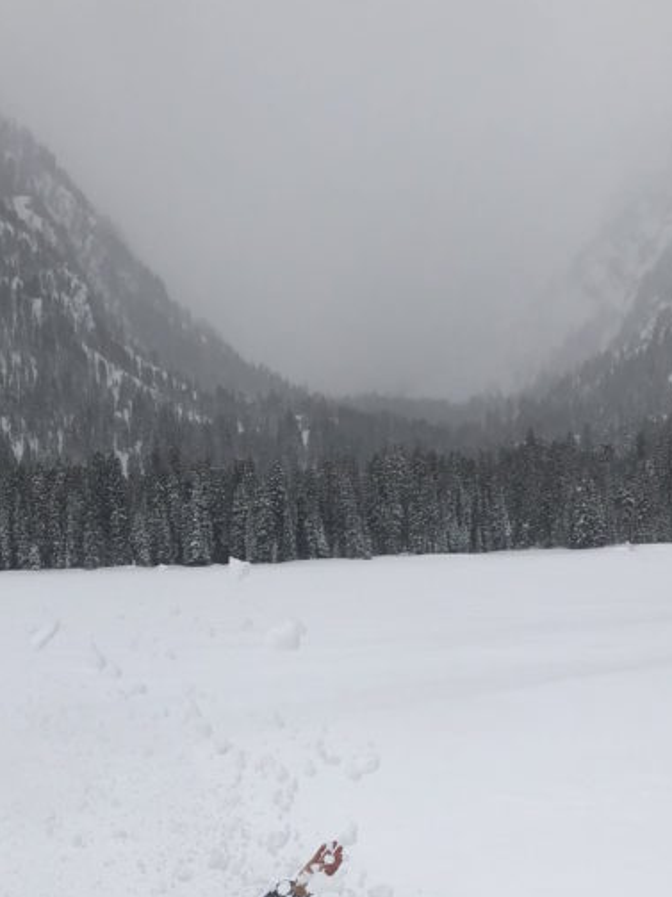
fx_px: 1476
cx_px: 296
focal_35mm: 57
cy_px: 817
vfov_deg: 32.1
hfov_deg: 25.6
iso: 25
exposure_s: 1/5348
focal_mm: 3.99
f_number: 1.8
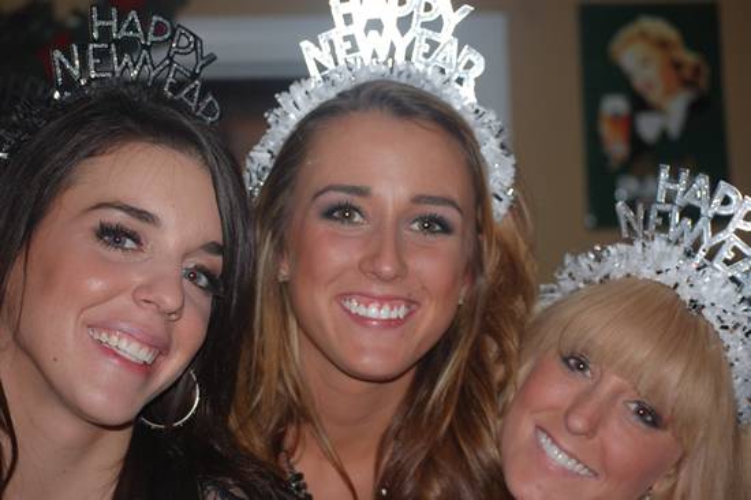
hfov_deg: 24.6
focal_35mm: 82
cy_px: 250
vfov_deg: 16.5
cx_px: 376
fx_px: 1720
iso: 400
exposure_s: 1/60
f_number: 4
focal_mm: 55
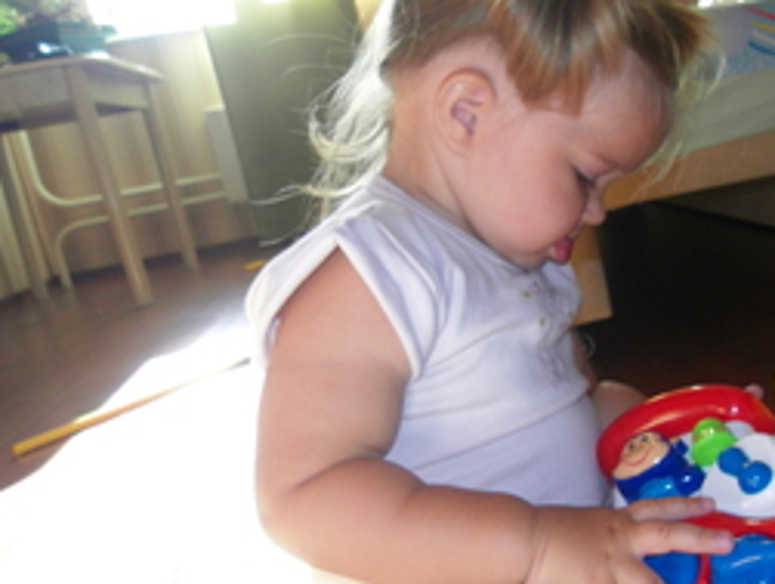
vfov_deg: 33.6
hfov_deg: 40.7
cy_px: 346
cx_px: 689
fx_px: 964
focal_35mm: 43
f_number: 2.8
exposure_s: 1/40
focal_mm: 4.3
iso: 100
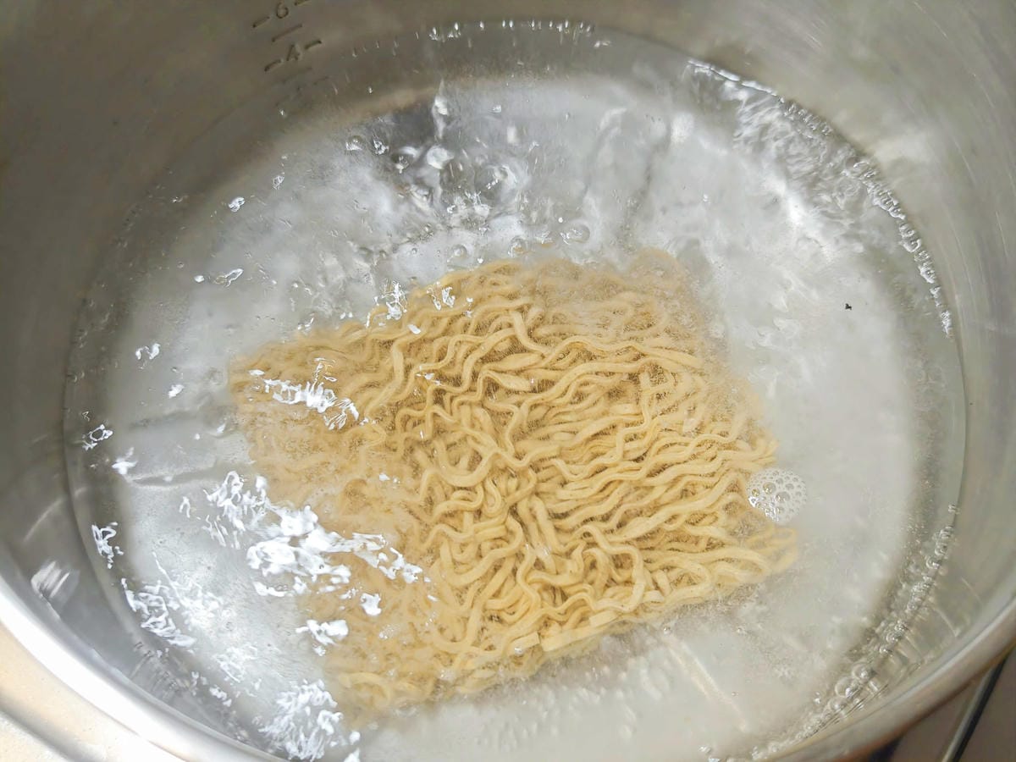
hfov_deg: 41.2
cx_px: 508
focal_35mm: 46
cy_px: 381
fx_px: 1350
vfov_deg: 31.5
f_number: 2
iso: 160
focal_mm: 8.72
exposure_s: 1/60
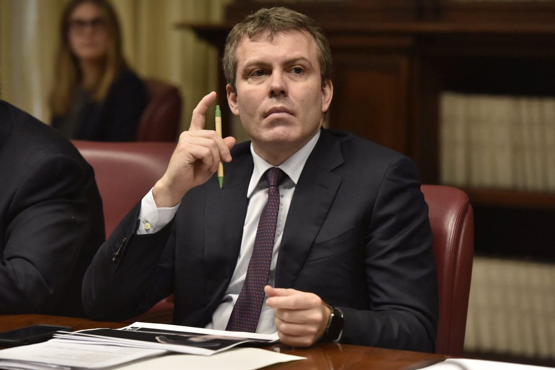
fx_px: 2313
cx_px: 278
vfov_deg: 9.2
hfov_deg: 13.7
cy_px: 185
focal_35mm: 150
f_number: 4.5
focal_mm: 150
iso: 2500
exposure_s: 1/200
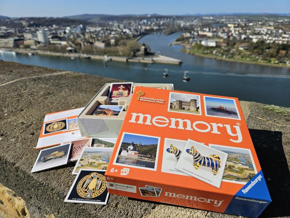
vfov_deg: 58.9
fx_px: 193
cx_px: 145
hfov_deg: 73.9
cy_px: 109
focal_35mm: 23
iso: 25
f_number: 1.8
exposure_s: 1/2745
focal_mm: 5.4
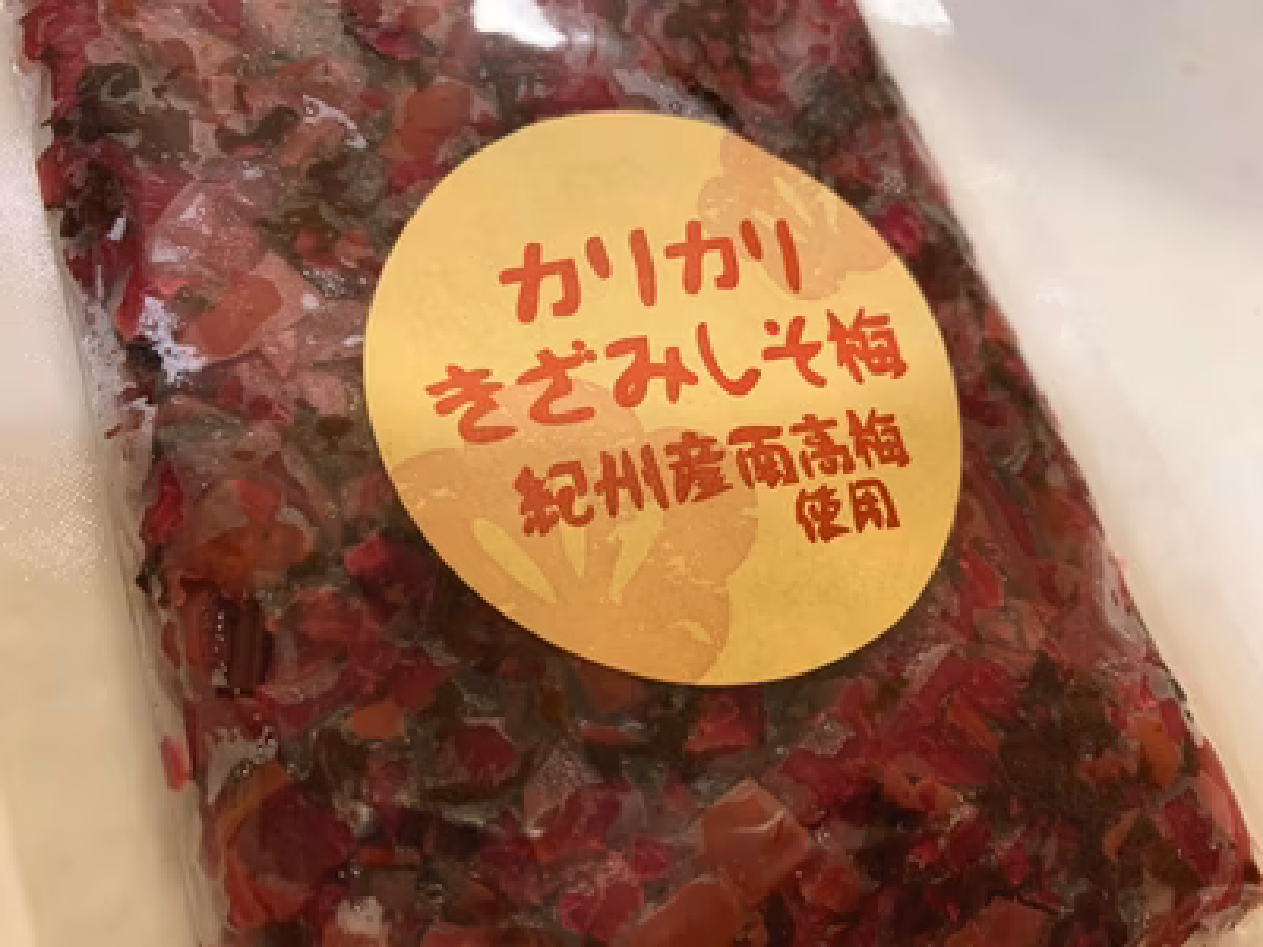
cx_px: 632
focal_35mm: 26
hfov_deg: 67.3
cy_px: 474
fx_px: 949
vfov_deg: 53.1
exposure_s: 1/60
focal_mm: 4.25
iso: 320
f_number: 1.8
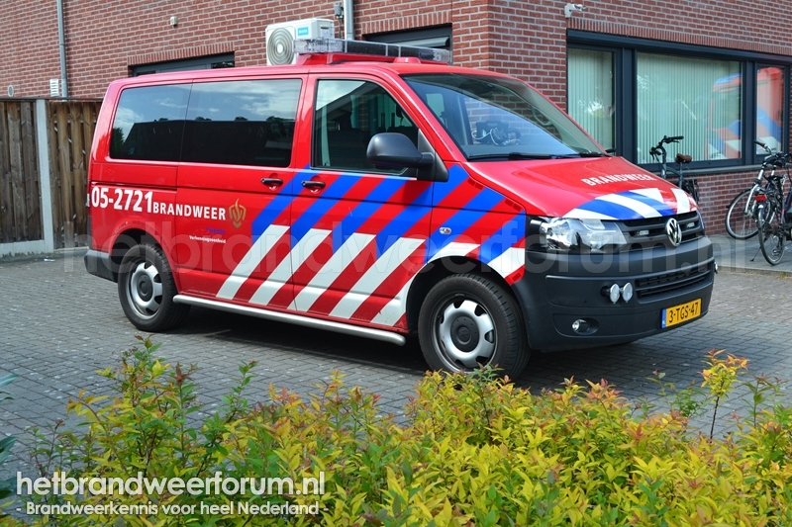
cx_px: 396
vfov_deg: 29.9
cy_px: 264
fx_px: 990
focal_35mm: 45
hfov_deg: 43.6
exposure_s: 1/125
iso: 400
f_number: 9
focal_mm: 30
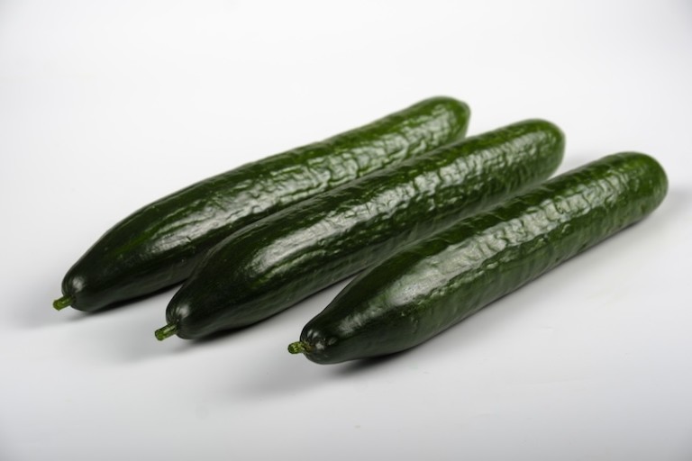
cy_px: 230
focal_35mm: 136
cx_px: 346
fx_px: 2614
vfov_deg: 10.1
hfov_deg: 15.1
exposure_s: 1/200
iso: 125
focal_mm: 90.6
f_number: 8
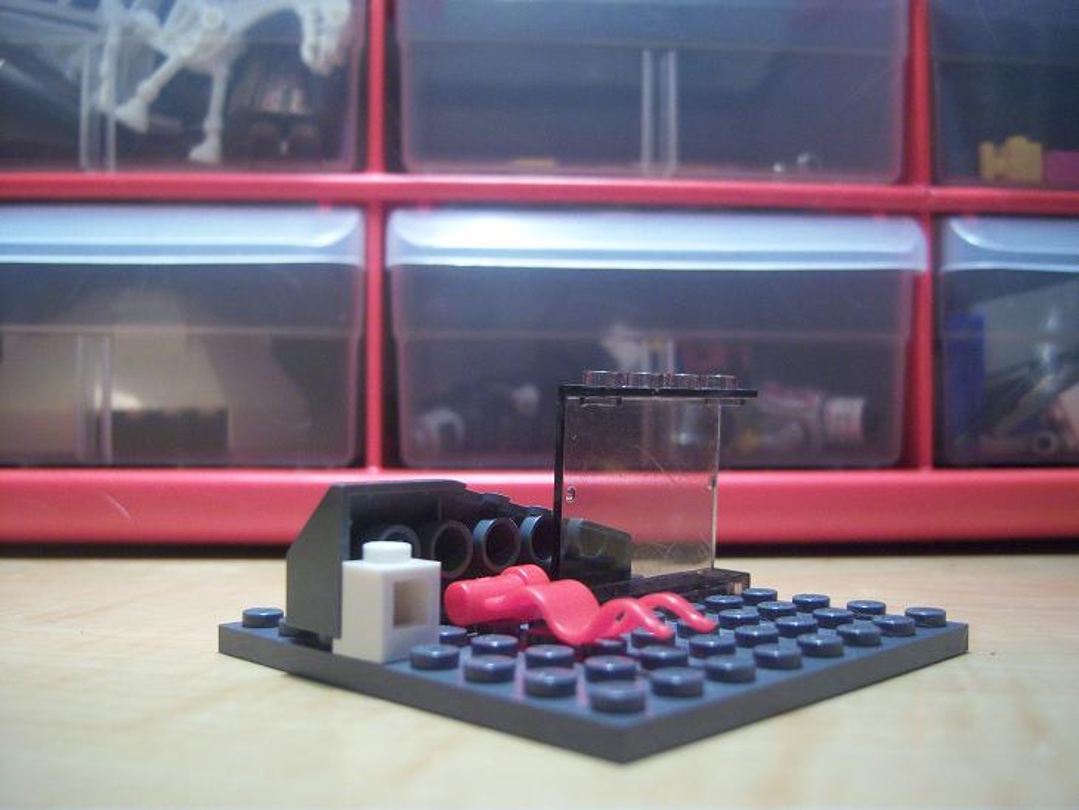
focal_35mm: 36
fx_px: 1123
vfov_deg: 39.7
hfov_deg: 51.3
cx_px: 540
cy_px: 405
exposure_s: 1/30
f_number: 2.8
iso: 160
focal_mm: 7.5
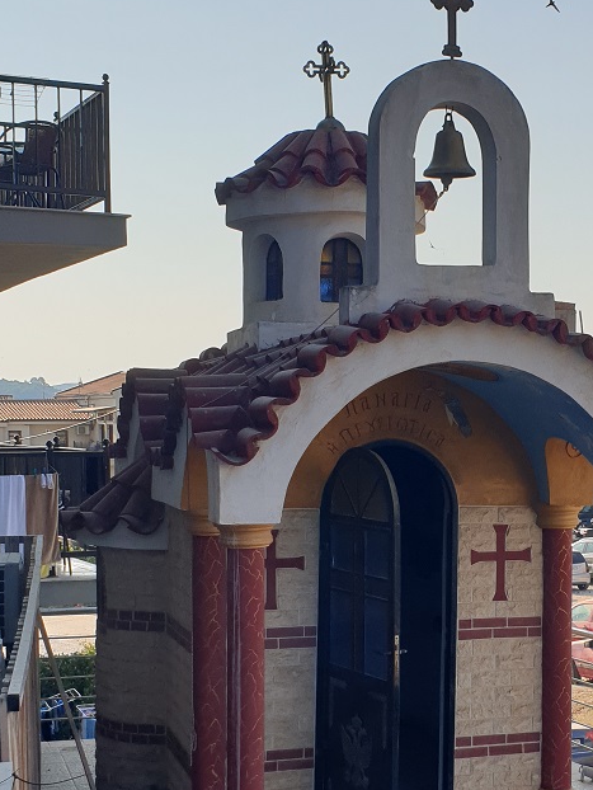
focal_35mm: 39
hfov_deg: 36.4
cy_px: 512
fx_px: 890
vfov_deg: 47.2
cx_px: 408
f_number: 2.4
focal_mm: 4.3
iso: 50
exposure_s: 1/1757
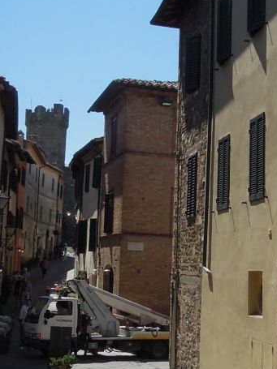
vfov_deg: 27.0
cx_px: 168
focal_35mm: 72
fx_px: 769
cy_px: 140
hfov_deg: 20.4
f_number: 4
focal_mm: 4.3
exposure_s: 1/1600
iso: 160
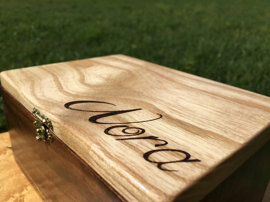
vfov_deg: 48.2
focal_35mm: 29
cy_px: 101
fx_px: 226
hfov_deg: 61.7
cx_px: 135
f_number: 2.2
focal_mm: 4.15
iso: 25
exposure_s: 1/4049
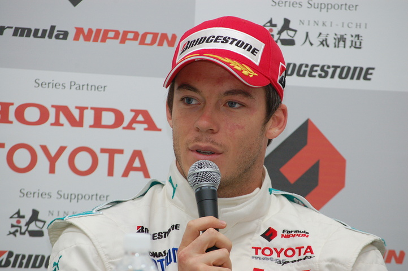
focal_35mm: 225
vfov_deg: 6.1
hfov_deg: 9.2
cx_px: 204
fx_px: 2548
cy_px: 136
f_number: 8
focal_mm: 150
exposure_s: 1/60
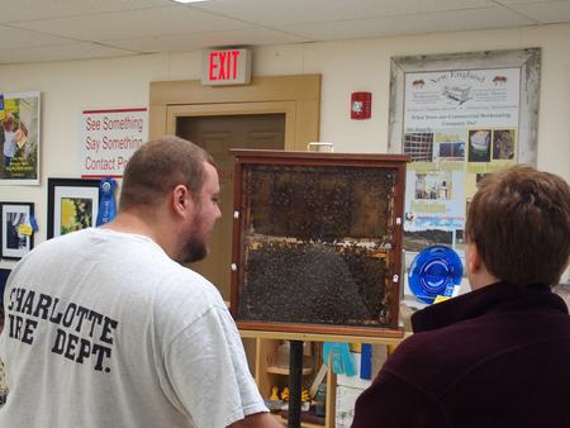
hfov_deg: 38.2
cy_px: 214
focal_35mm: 50
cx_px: 285
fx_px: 824
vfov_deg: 29.1
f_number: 2.8
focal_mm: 10.8
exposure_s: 1/50
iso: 200
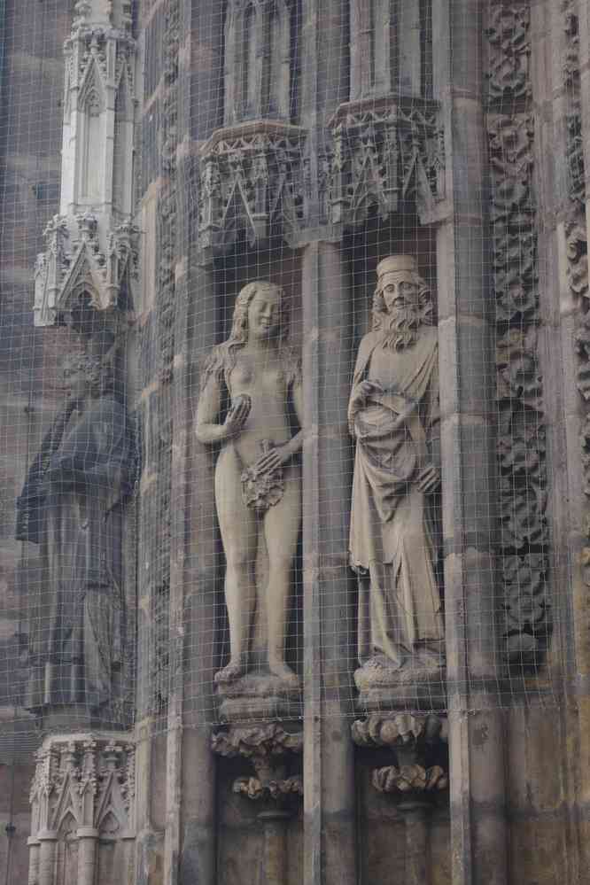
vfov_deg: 24.6
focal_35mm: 82
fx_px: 2028
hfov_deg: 16.6
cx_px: 295
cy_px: 442
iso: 800
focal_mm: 55
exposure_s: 1/100
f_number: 9
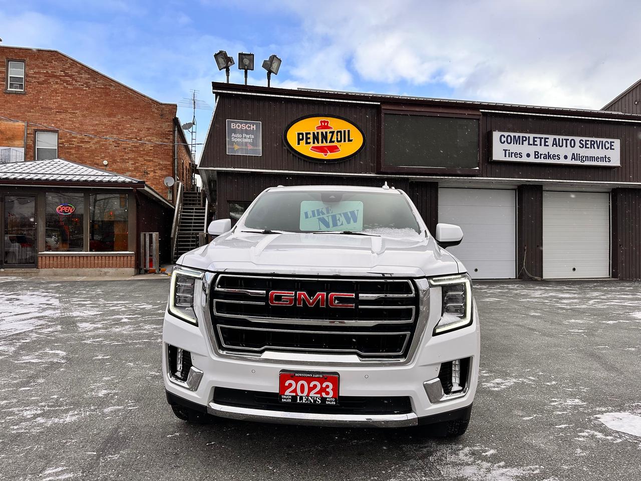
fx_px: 444
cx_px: 320
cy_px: 240
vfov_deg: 56.8
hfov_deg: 71.6
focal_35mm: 24
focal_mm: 6.86
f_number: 1.78
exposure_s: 1/1095
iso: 80
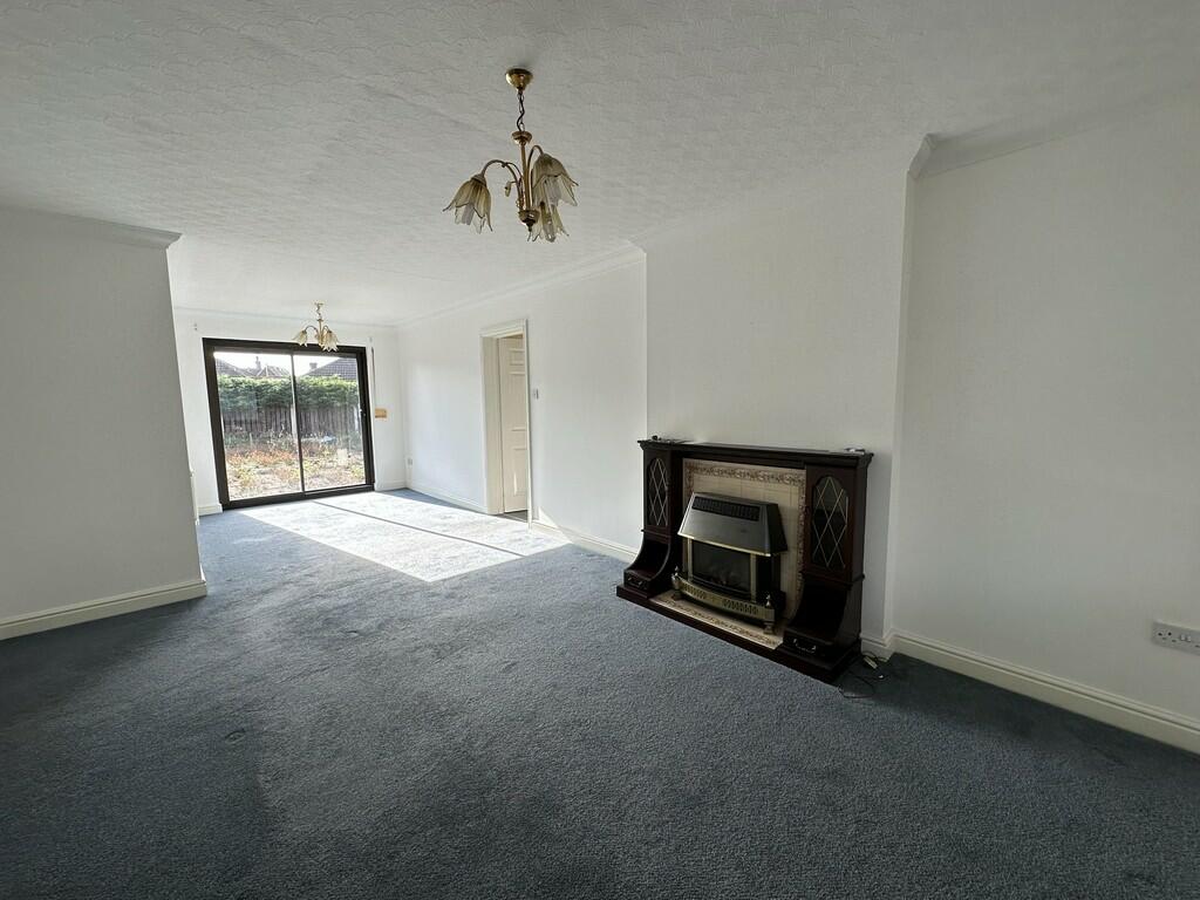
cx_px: 600
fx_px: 485
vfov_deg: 85.7
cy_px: 450
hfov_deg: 102.1
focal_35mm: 14
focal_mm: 2.22
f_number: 2.2
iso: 40
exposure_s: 1/162
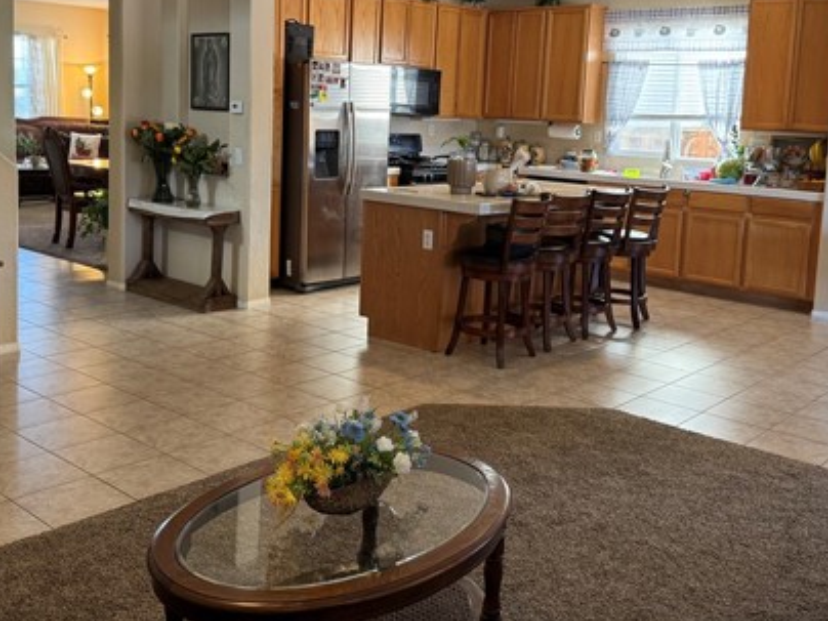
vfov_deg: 37.3
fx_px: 909
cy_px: 211
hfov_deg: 48.9
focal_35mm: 38
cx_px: 385
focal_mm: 6.76
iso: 200
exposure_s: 1/60
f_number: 1.78
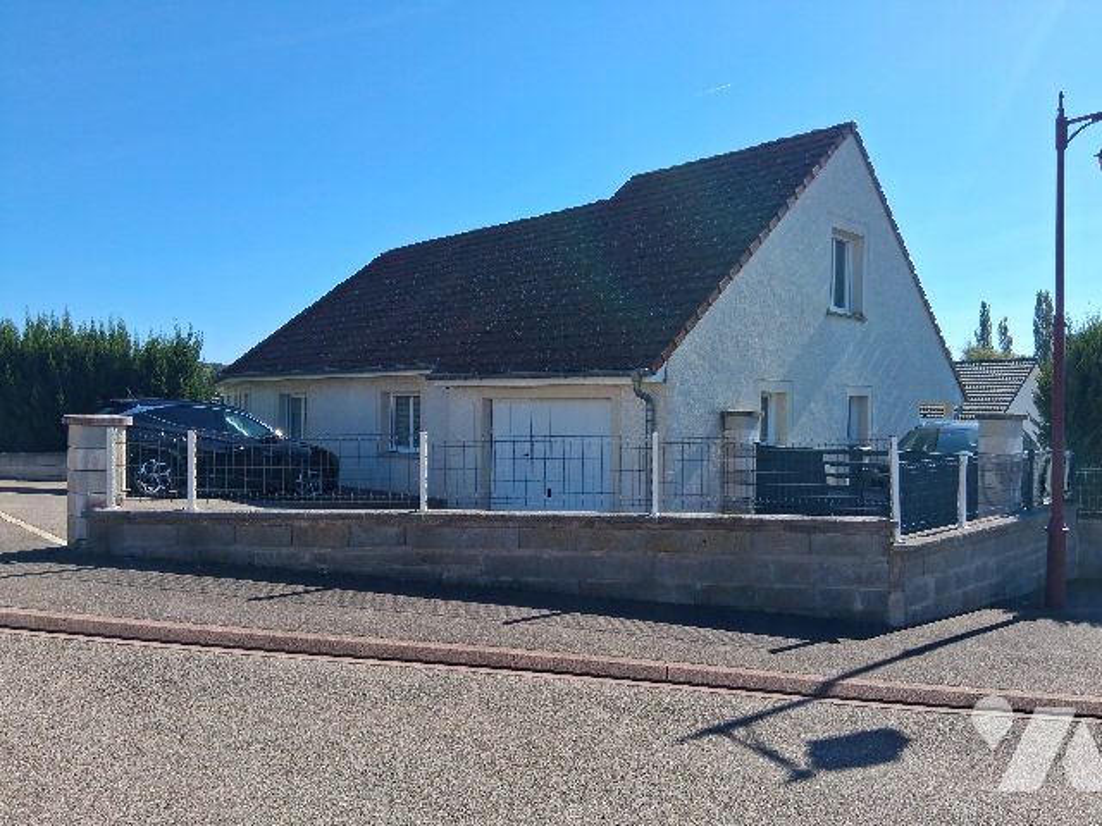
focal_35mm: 26
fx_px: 828
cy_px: 413
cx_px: 551
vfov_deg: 53.1
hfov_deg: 67.3
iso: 25
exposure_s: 1/618
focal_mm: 3.98
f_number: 1.8
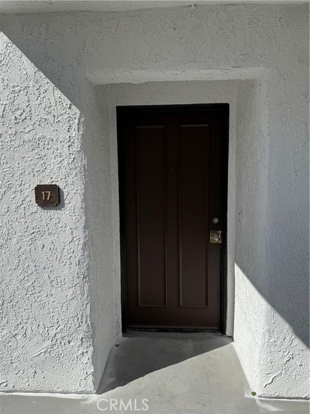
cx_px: 155
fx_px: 287
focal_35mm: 24
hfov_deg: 56.8
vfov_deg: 71.6
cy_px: 207
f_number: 1.78
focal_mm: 6.76
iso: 80
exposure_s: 1/8130
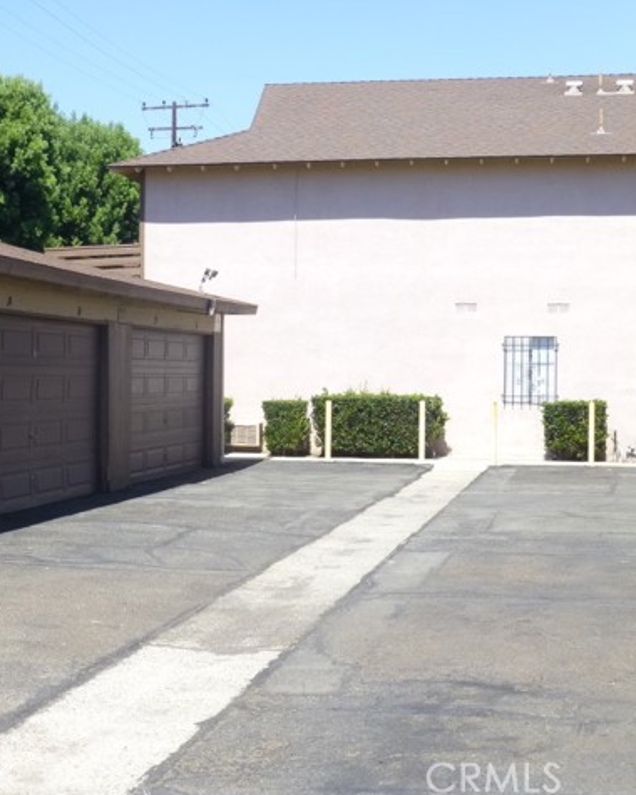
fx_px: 1671
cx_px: 169
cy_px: 400
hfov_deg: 21.4
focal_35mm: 71
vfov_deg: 26.8
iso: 100
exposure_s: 1/320
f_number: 4.6
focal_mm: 9.7
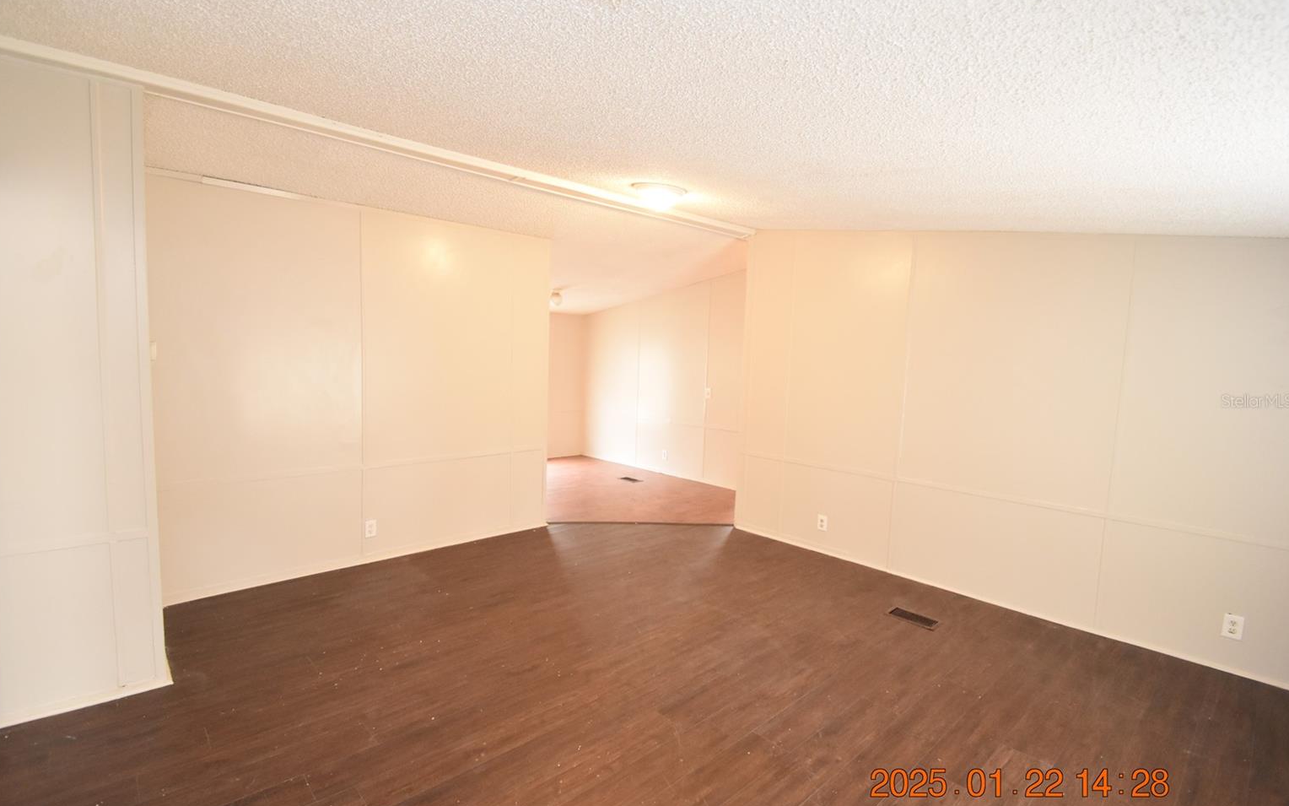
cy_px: 401
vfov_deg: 71.3
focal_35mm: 16
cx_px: 622
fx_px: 562
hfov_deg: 97.8
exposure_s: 1/60
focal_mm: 10
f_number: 3.5
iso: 2500
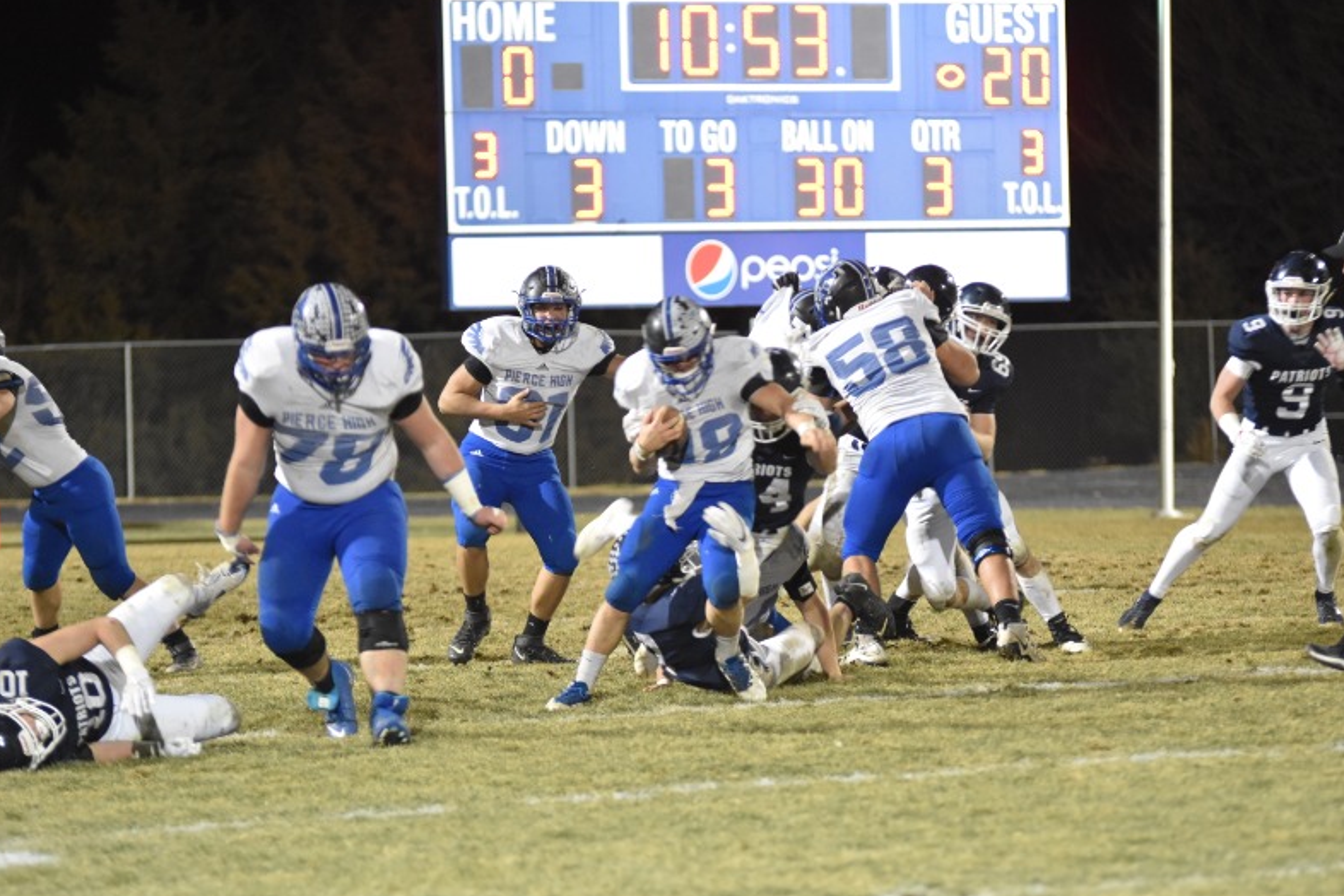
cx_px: 663
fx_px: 8269
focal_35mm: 222
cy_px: 448
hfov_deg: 9.3
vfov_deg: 6.2
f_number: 2.8
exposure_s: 1/200
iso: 3200
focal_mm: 145
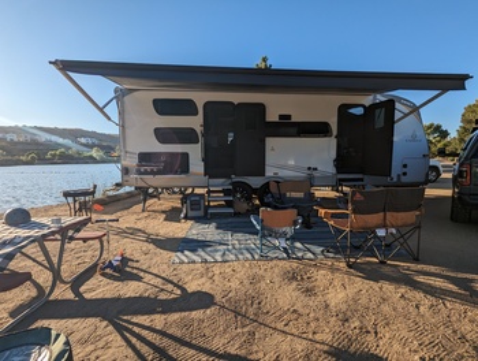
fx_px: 221
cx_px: 239
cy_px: 180
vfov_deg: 78.3
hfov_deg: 94.4
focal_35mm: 16
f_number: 2.2
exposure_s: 1/1637
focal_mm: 2.35
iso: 48
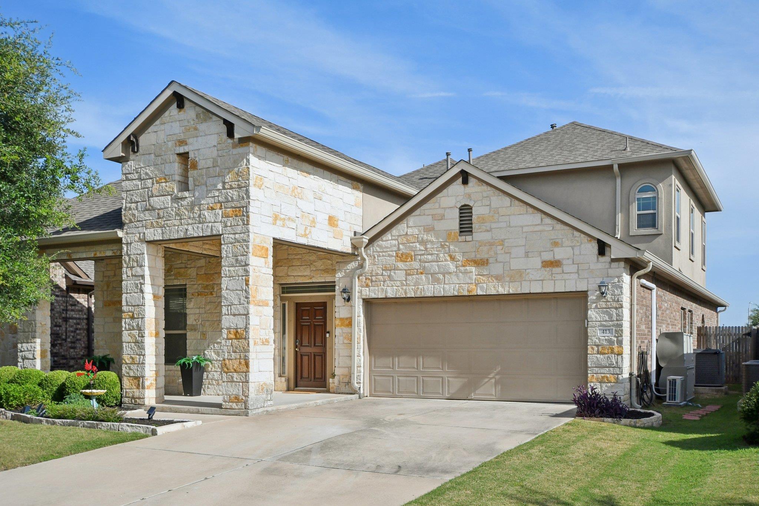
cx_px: 380
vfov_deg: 36.9
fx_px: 759
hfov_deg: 53.1
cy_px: 253
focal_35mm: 36
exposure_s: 1/1250
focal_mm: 24
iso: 400
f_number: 8
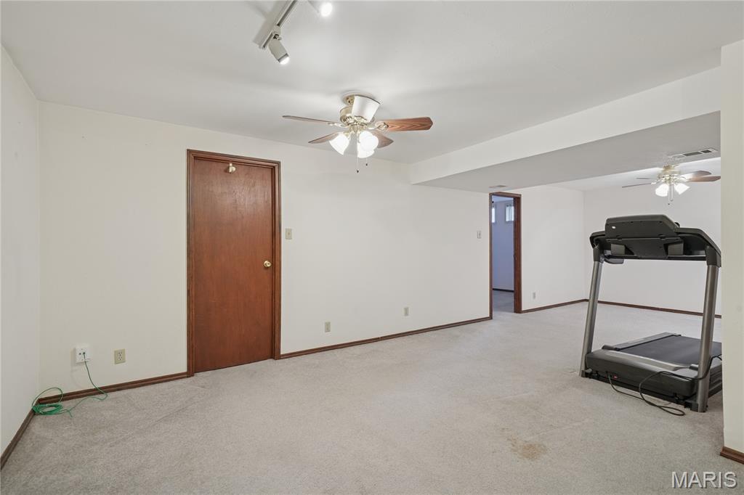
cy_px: 248
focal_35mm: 17
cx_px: 372
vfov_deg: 70.4
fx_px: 351
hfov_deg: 93.3
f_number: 8
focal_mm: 17
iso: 400
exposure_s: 1/3.33
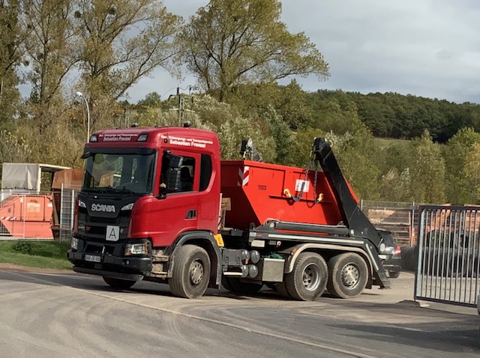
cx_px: 240
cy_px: 179
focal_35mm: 29
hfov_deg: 61.7
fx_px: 402
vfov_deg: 48.1
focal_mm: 3
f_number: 1.8
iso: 16
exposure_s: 1/2058
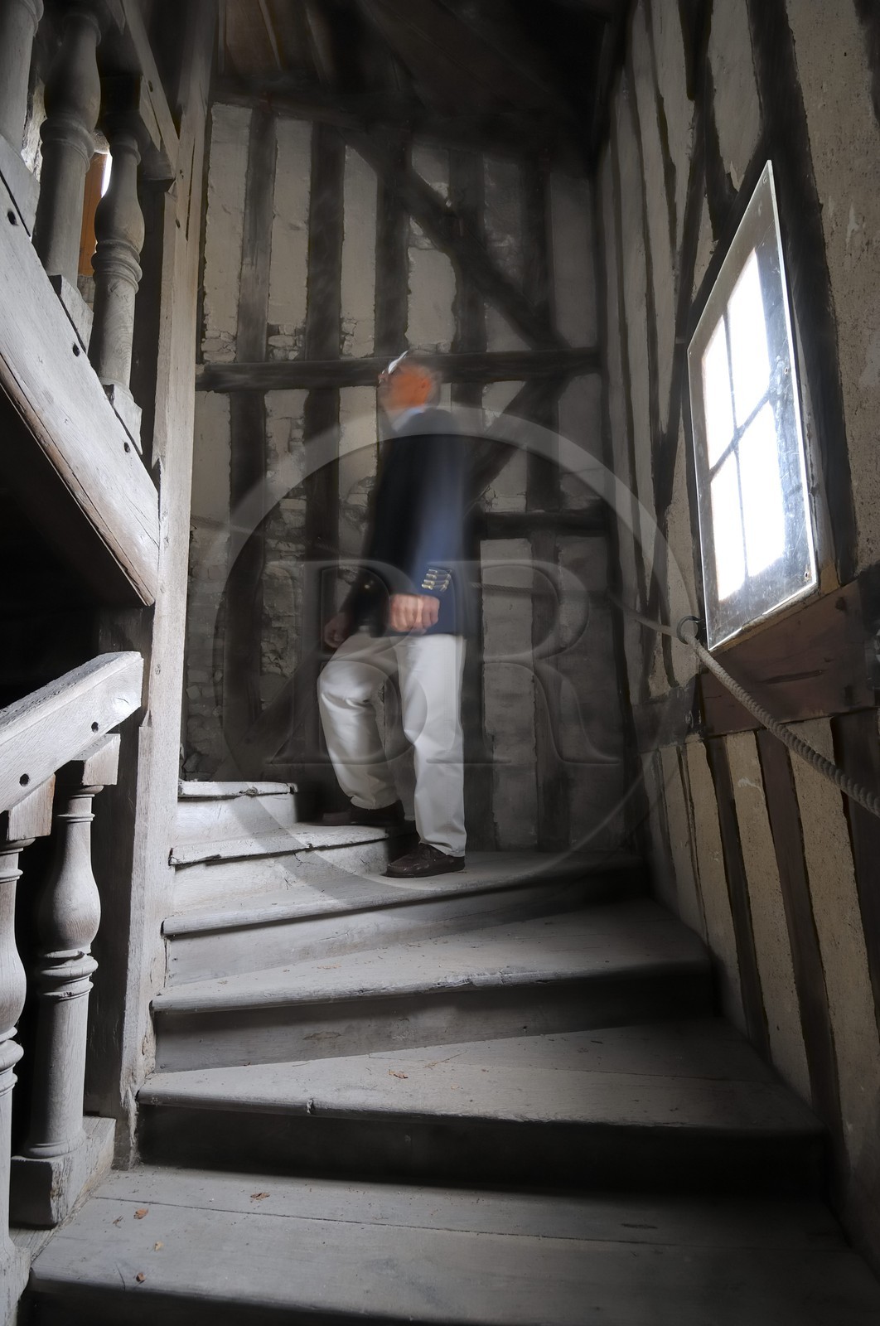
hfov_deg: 67.2
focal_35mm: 18
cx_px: 440
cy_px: 663
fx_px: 662
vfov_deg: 90.1
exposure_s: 1.6
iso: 100
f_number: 7.1
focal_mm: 12
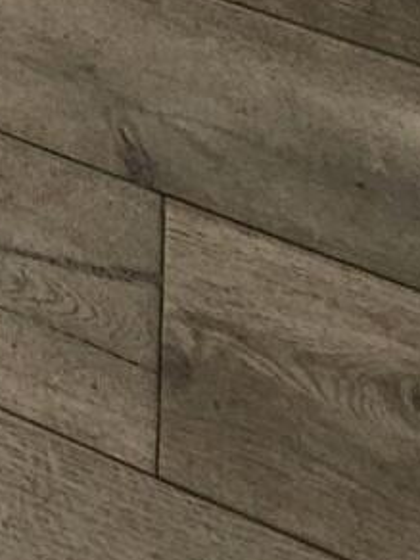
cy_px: -1206
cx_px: -462
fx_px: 1440
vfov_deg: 10.9
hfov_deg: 13.7
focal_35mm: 89
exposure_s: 1/60
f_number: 2.2
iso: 125
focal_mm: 2.2
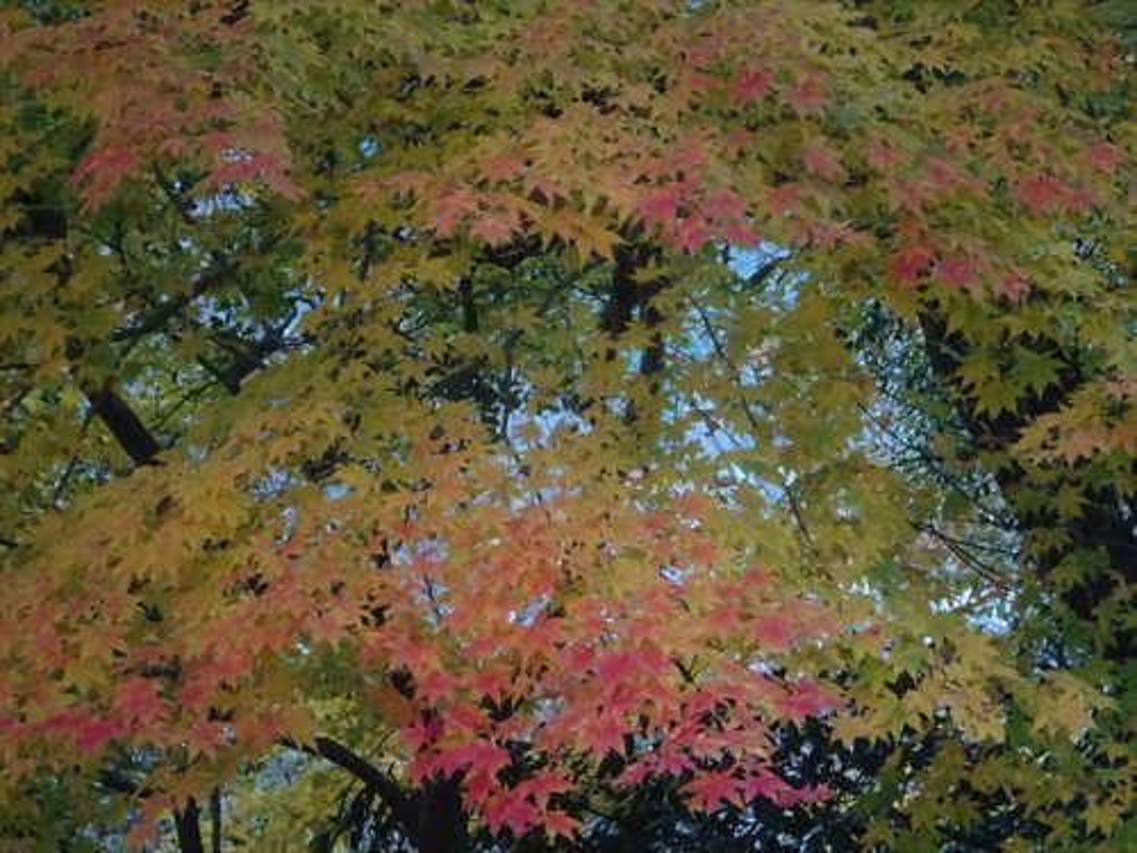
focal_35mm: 127
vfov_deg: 11.7
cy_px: 426
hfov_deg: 15.5
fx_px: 4171
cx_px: 568
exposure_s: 1/160
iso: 1600
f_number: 5.6
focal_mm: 21.66
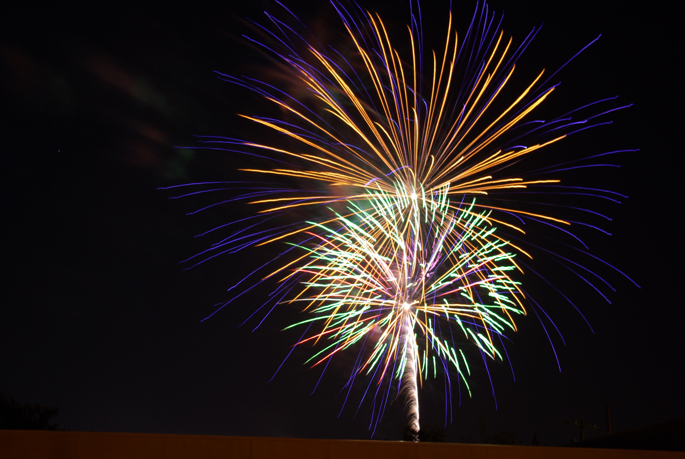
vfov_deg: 22.7
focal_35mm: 60
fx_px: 1143
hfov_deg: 33.4
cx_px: 342
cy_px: 230
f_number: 8
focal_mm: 40
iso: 100
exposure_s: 3.86
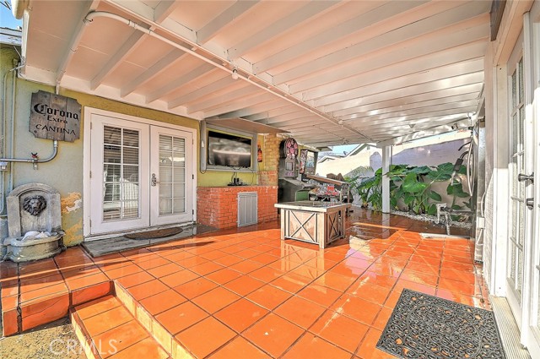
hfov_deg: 104.3
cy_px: 180
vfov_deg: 81.1
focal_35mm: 14
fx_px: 210
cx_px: 270
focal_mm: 14
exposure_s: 1/25
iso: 250
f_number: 25
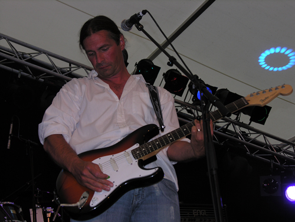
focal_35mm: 78
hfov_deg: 25.0
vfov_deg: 18.9
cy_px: 111
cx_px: 148
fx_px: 665
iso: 50
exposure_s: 1/60.1
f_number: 3.4
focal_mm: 19.8
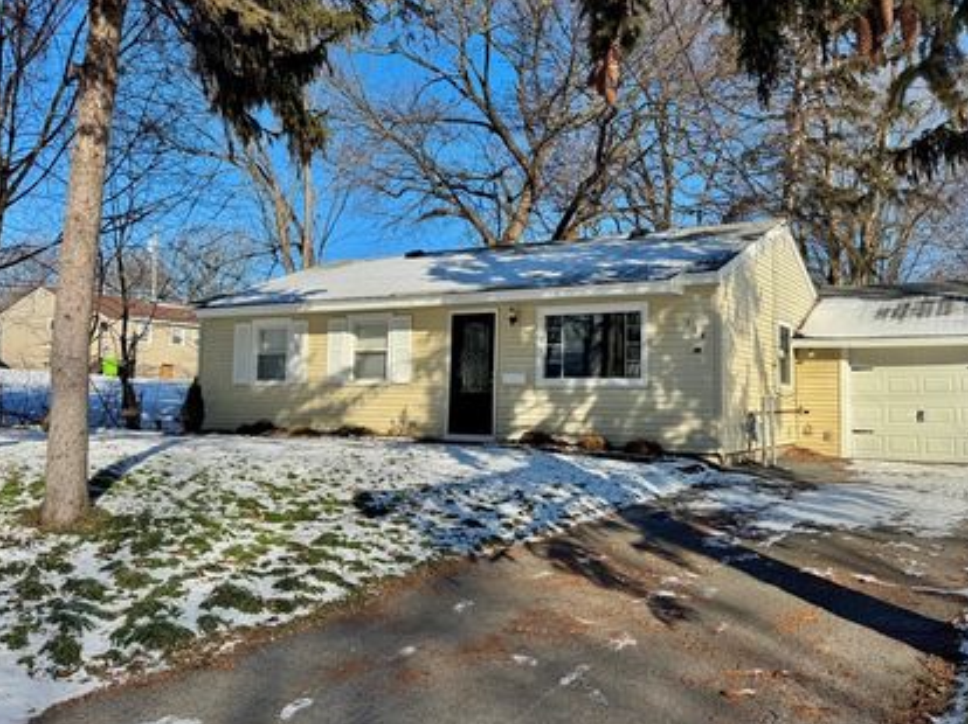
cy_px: 323
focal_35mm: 29
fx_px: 810
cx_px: 556
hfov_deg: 61.4
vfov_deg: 48.1
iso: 80
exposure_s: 1/5348
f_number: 1.78
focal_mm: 6.76
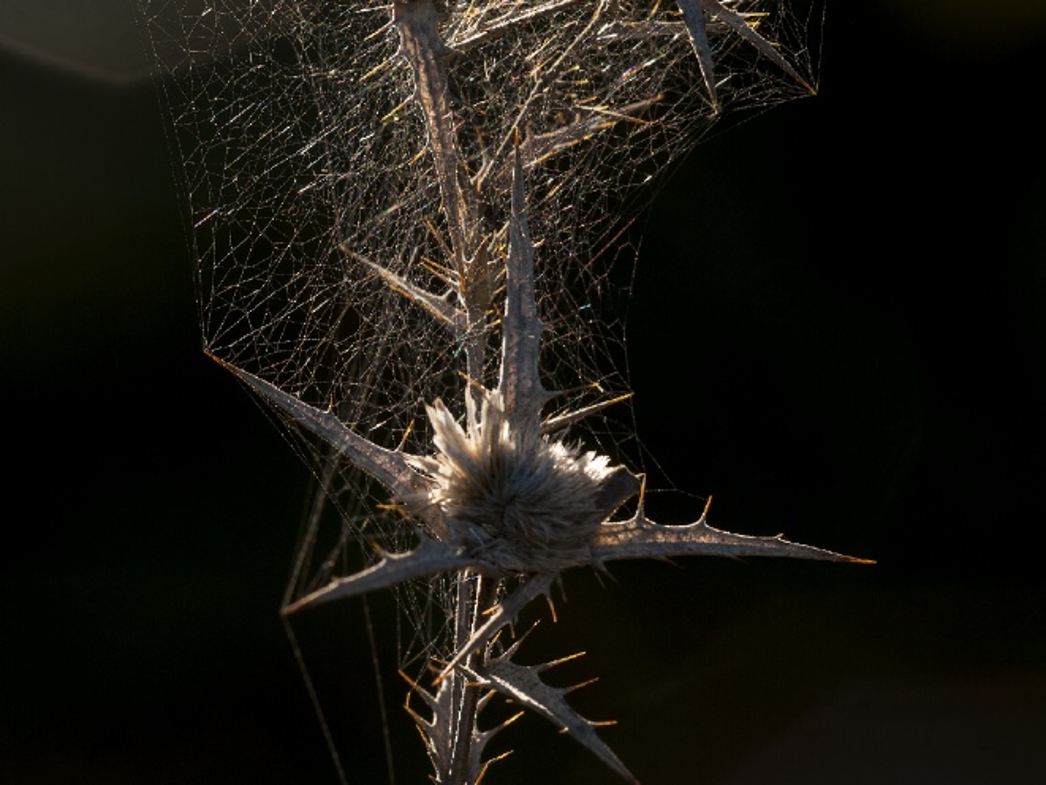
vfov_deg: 4.5
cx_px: 521
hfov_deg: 6.1
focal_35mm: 327
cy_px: 392
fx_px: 9883
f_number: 14
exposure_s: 1/80
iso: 100
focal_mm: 150
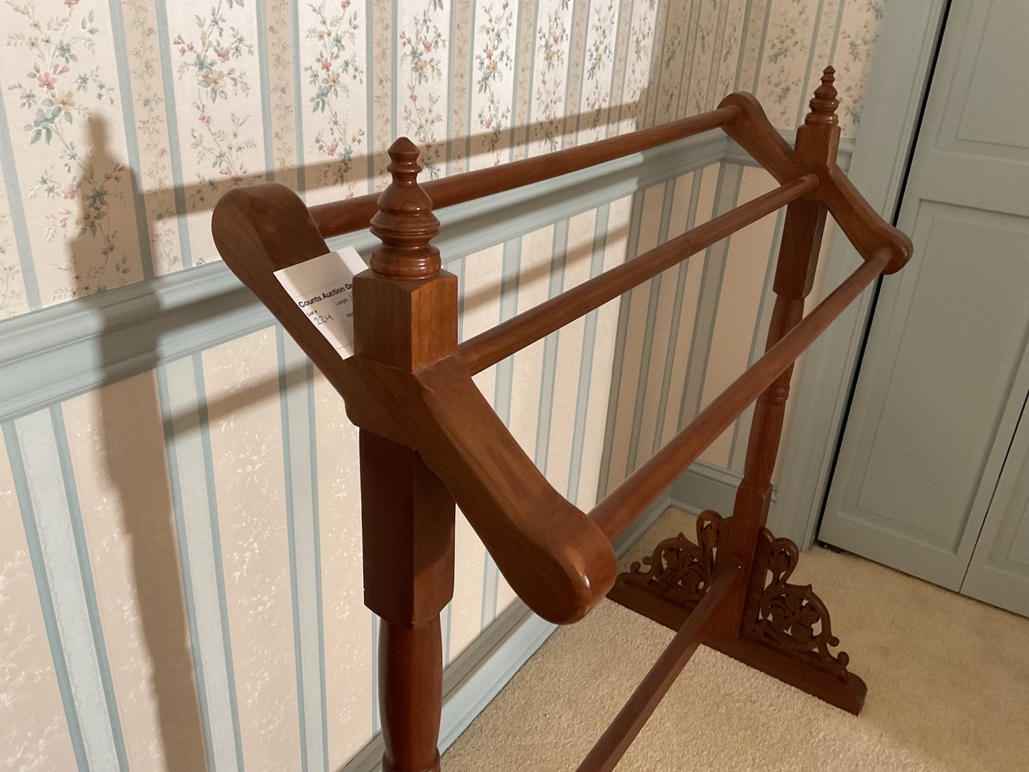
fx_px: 862
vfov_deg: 48.2
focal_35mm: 29
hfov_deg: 61.7
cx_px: 514
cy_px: 386
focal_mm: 3
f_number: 1.8
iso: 250
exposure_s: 1/40
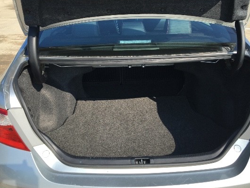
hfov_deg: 52.6
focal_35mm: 35
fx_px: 253
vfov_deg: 40.7
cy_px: 84
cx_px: 128
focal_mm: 4.15
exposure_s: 1/827
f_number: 2.2
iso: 25
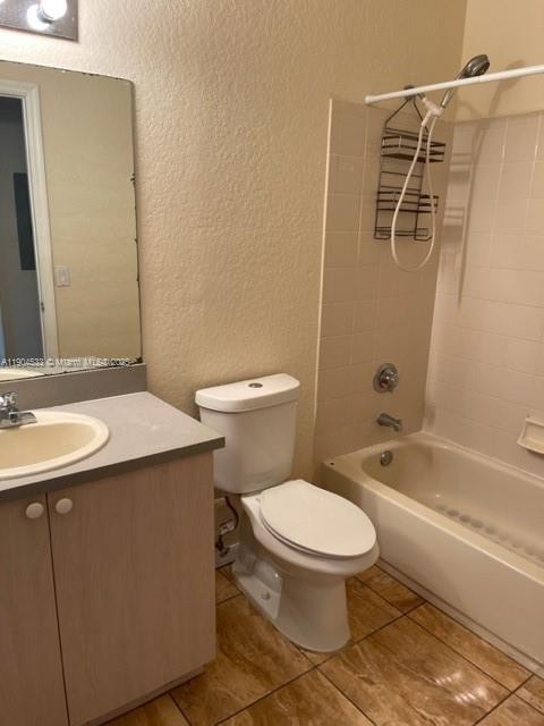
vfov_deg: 67.3
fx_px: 545
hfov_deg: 53.1
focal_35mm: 26
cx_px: 272
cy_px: 363
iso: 80
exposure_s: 1/60
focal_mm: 5.1
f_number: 1.6
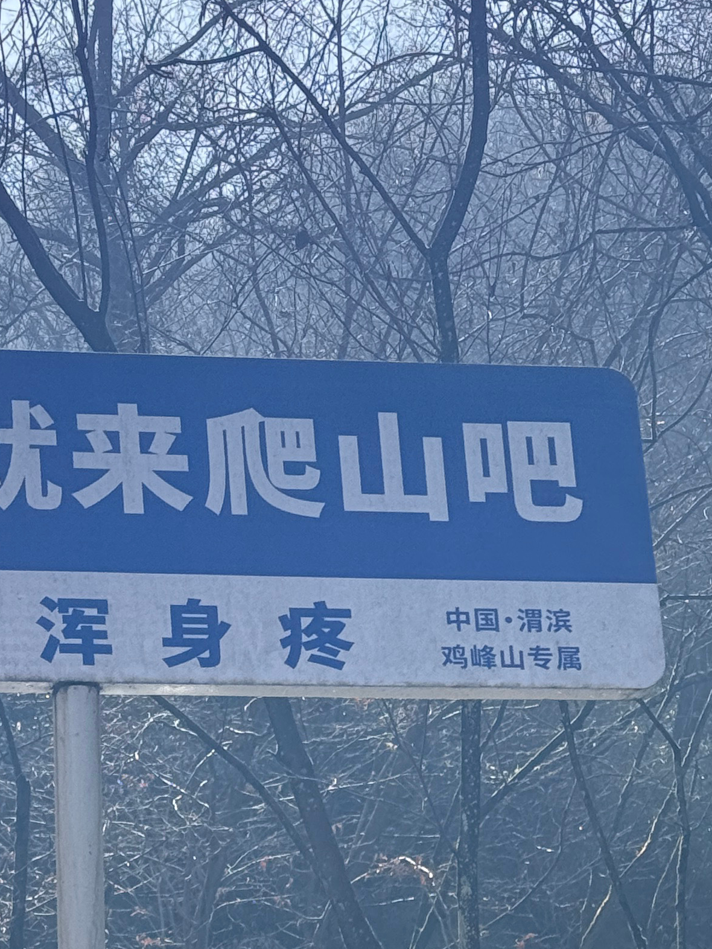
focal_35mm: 123
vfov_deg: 15.6
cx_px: 151
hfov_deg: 12.0
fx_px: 3373
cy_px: 1044
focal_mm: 6.76
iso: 100
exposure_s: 1/2976
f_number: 1.78
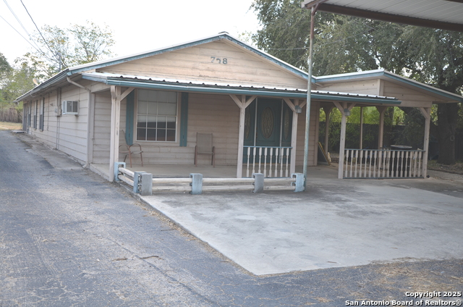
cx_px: 232
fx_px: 539
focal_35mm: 42
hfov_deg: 46.5
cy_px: 154
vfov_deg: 31.8
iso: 100
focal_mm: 28
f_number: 5
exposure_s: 1/250
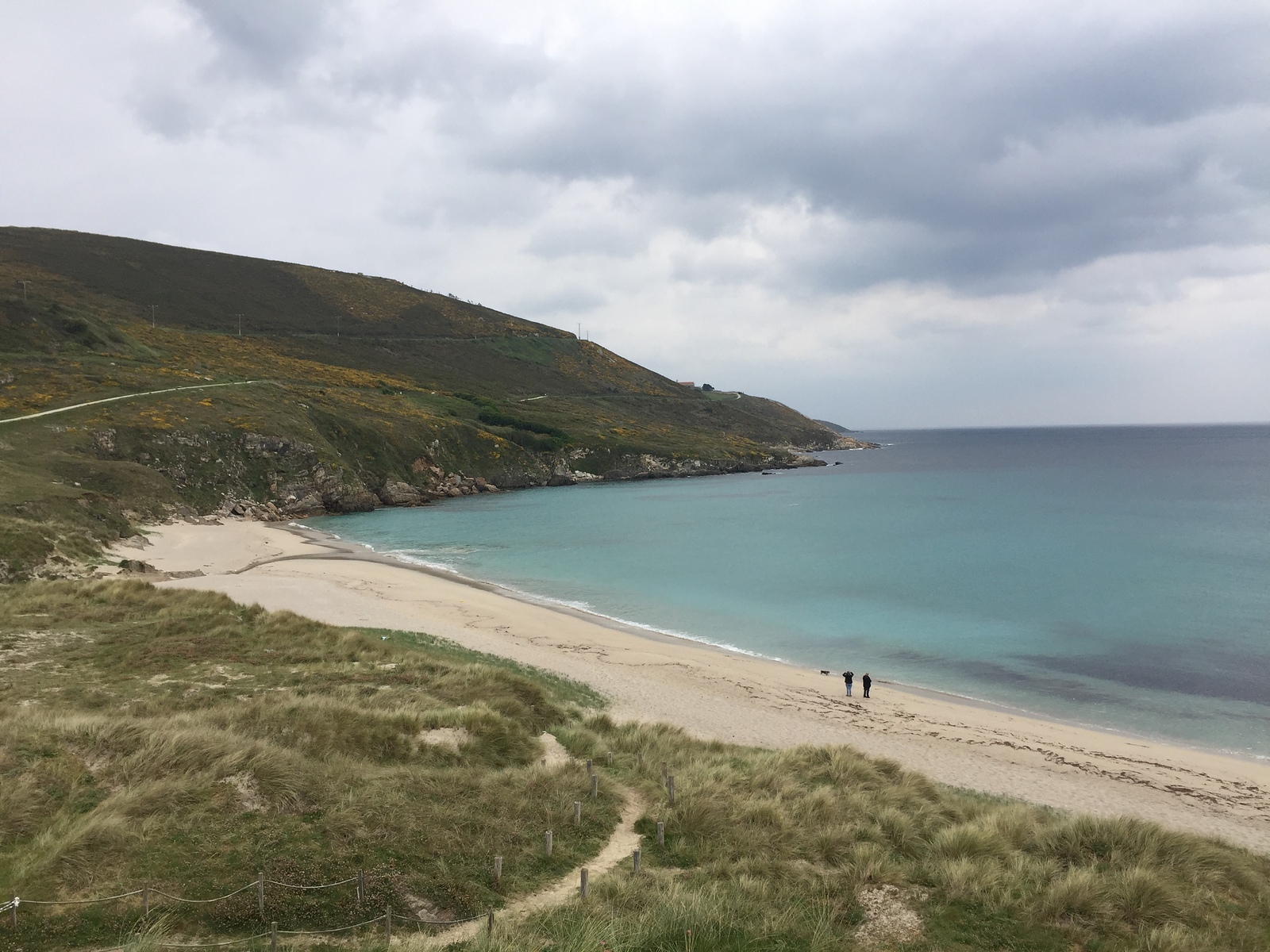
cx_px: 635
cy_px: 476
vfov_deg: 48.2
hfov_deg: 61.7
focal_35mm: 29
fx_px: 1064
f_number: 2.2
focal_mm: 4.15
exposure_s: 1/476
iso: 32
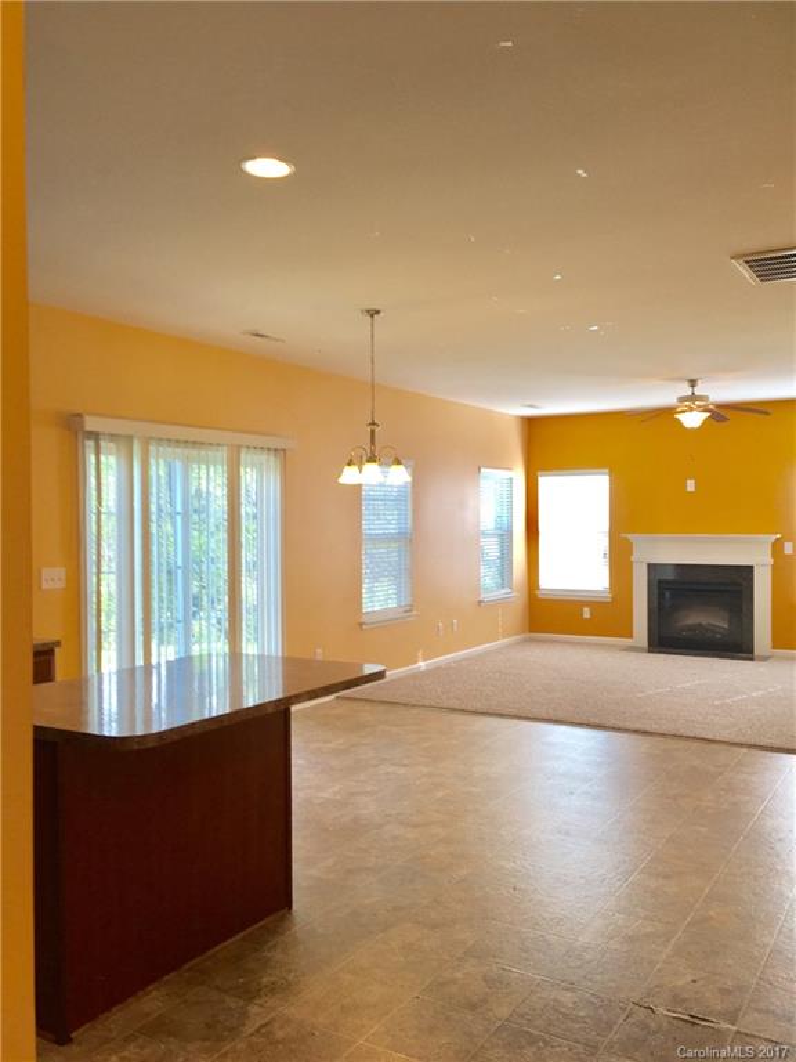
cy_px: 531
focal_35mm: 29
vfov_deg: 61.7
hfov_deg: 48.2
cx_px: 398
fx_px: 889
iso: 25
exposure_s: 1/40
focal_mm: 4.15
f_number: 2.2
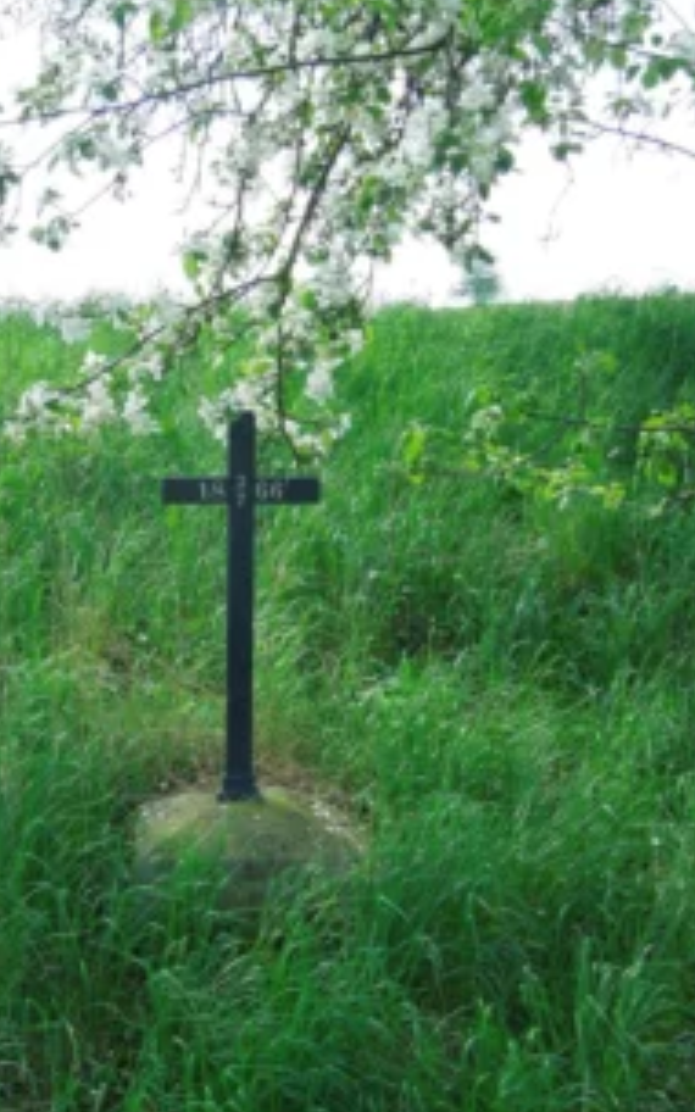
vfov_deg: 34.5
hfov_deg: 21.9
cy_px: 615
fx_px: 1788
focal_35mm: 59
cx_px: 241
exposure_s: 1/200
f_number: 8
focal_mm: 8.7
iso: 400
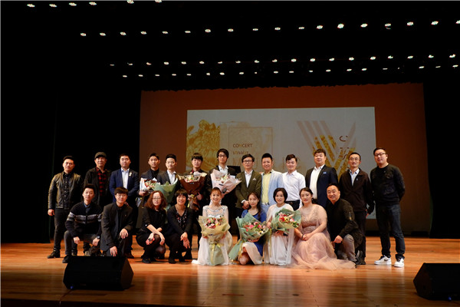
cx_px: 230
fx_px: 422
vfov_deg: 40.0
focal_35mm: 33
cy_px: 154
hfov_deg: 57.2
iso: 1250
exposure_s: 1/140
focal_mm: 22.2
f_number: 4
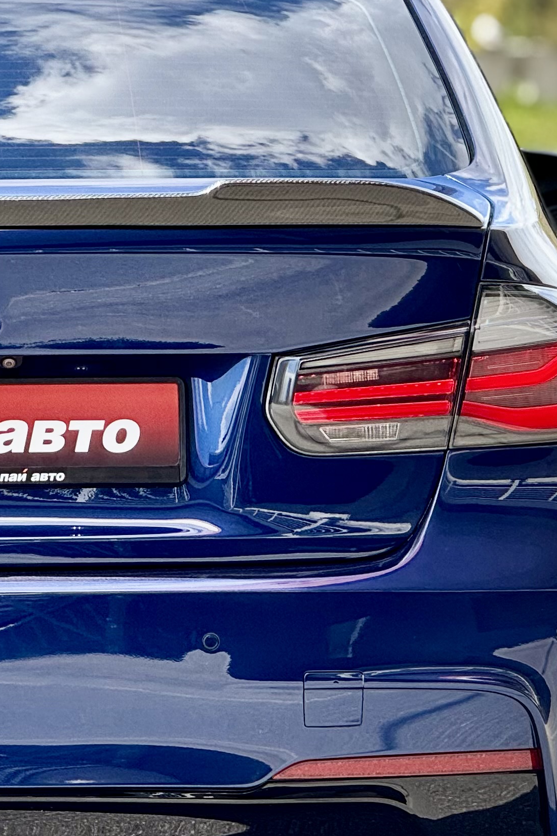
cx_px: -22
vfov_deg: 6.8
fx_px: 7078
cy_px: 470
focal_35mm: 305
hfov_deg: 4.5
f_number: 2.8
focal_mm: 15.66
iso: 50
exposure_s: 1/244
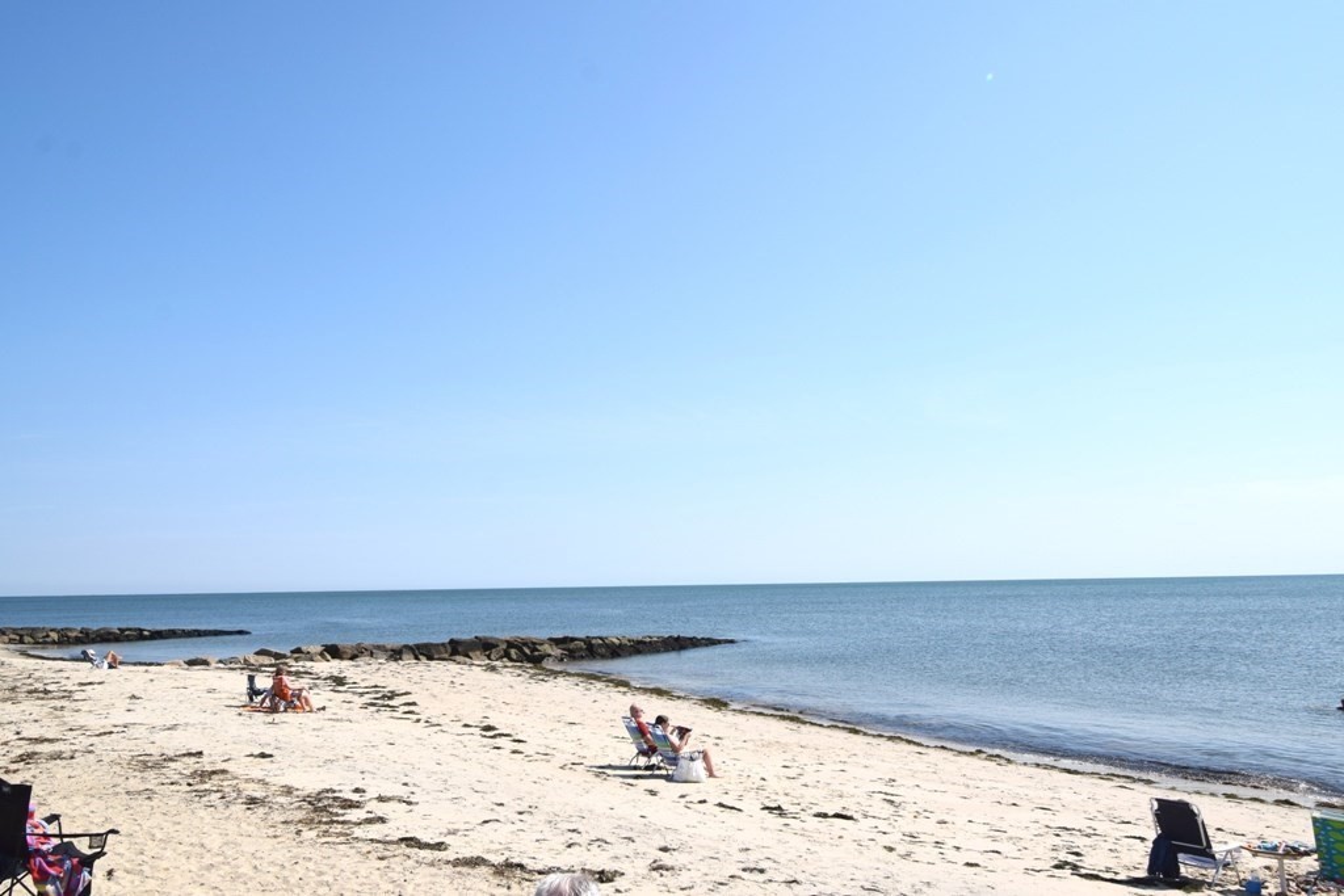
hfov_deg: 61.9
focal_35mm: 30
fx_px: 1120
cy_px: 448
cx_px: 672
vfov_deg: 43.6
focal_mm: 20
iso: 200
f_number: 11
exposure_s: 1/500
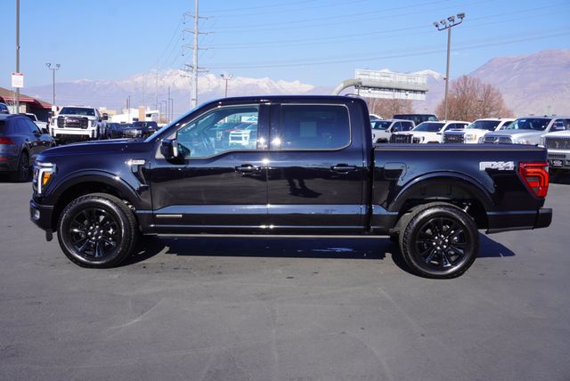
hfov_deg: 53.1
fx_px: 571
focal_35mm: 36
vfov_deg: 36.9
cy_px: 190
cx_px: 285
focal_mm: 24
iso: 100
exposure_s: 1/125
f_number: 10
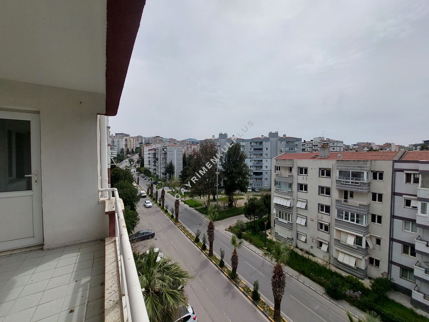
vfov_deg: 89.9
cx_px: 214
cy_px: 161
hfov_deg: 106.2
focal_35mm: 13
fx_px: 161
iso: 40
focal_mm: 1.74
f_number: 2.2
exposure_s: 1/2500
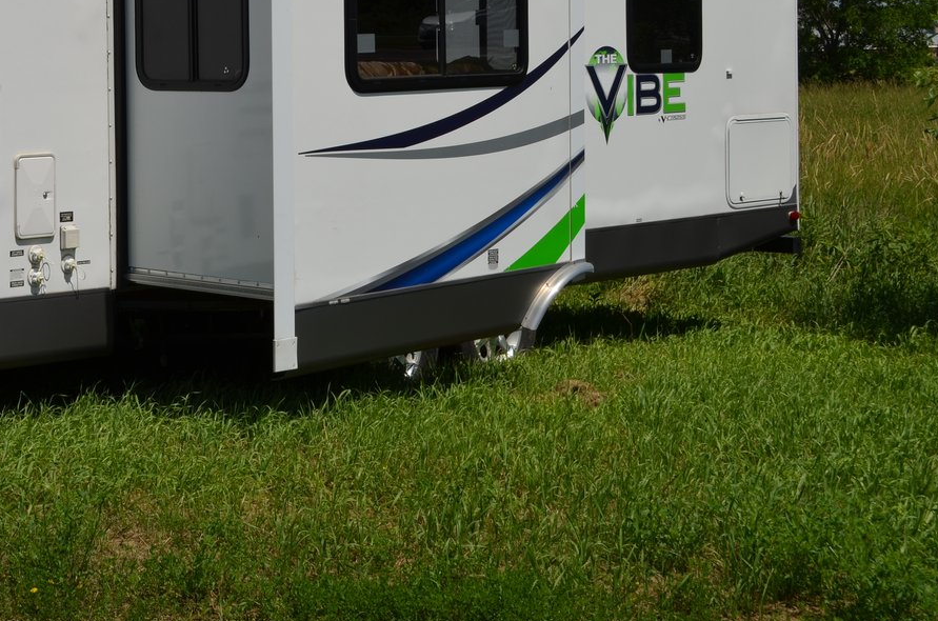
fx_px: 1950
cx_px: 77
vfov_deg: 17.8
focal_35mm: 75
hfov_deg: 26.1
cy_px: 62
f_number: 10
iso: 100
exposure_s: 1/500
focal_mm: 26
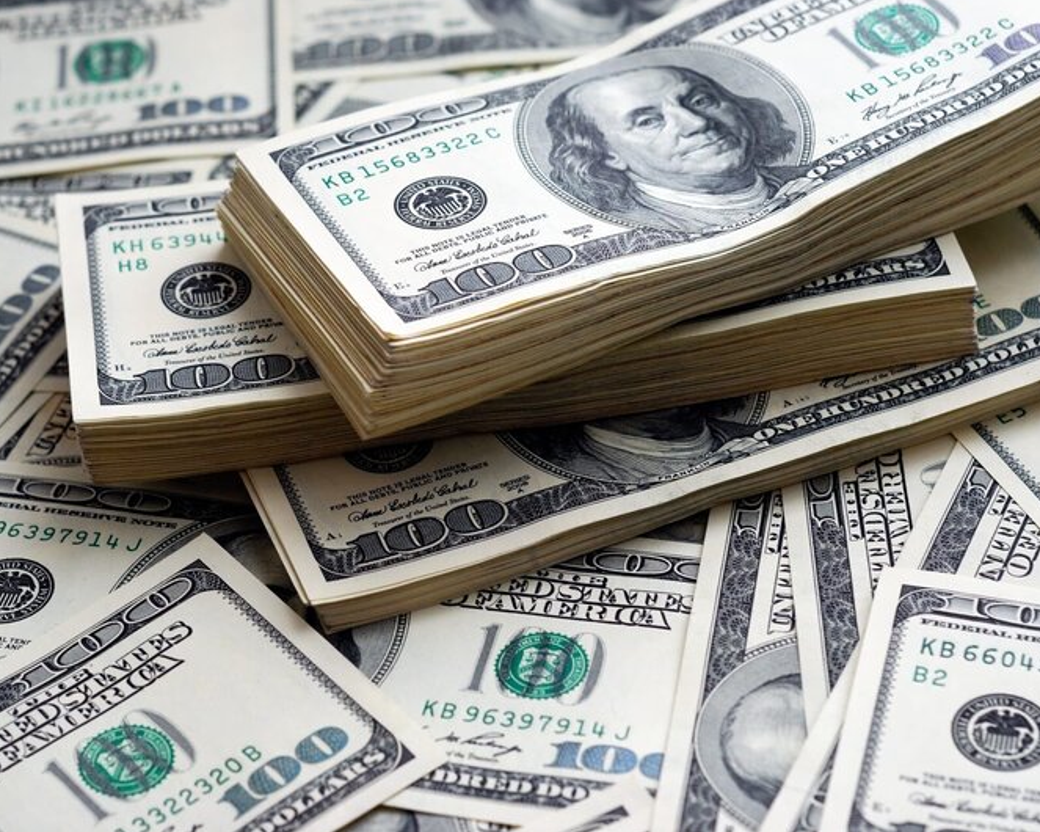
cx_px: 471
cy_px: 415
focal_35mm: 85
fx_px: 2616
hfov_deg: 22.5
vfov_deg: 18.1
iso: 100
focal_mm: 50
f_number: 5.6
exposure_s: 1/50
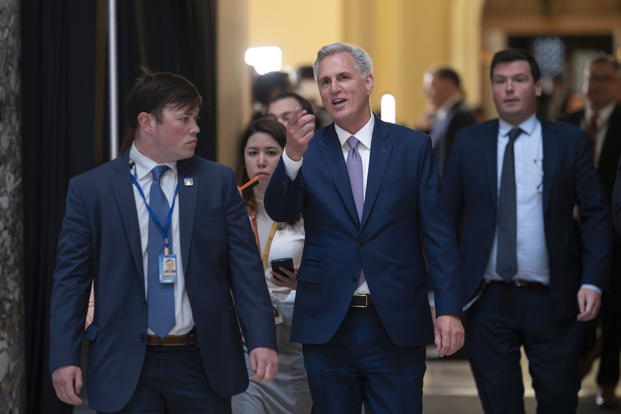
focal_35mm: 202
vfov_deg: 6.8
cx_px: 310
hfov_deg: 10.2
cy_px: 207
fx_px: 3485
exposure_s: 1/500
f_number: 1.8
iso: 3200
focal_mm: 135
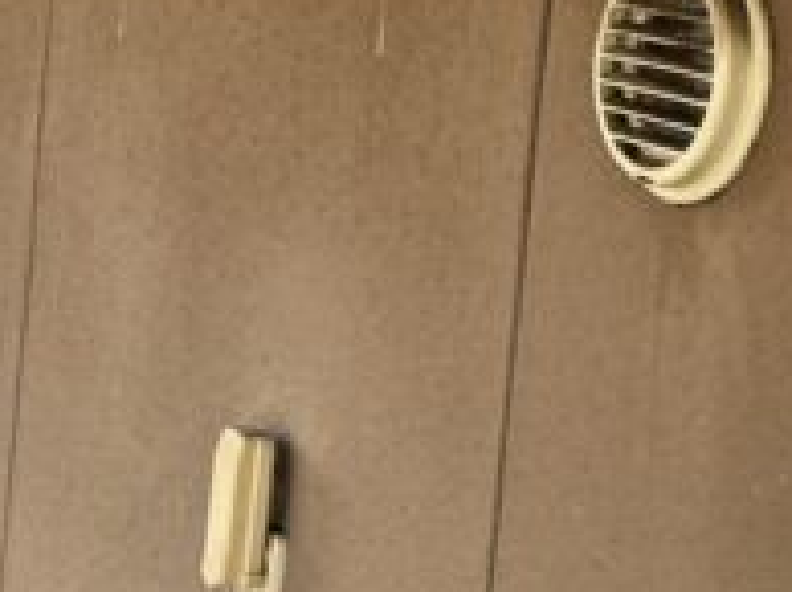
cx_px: 486
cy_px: 196
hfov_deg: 19.8
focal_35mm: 99
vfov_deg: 14.9
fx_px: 2262
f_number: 1.78
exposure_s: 1/121
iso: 160
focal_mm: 6.86
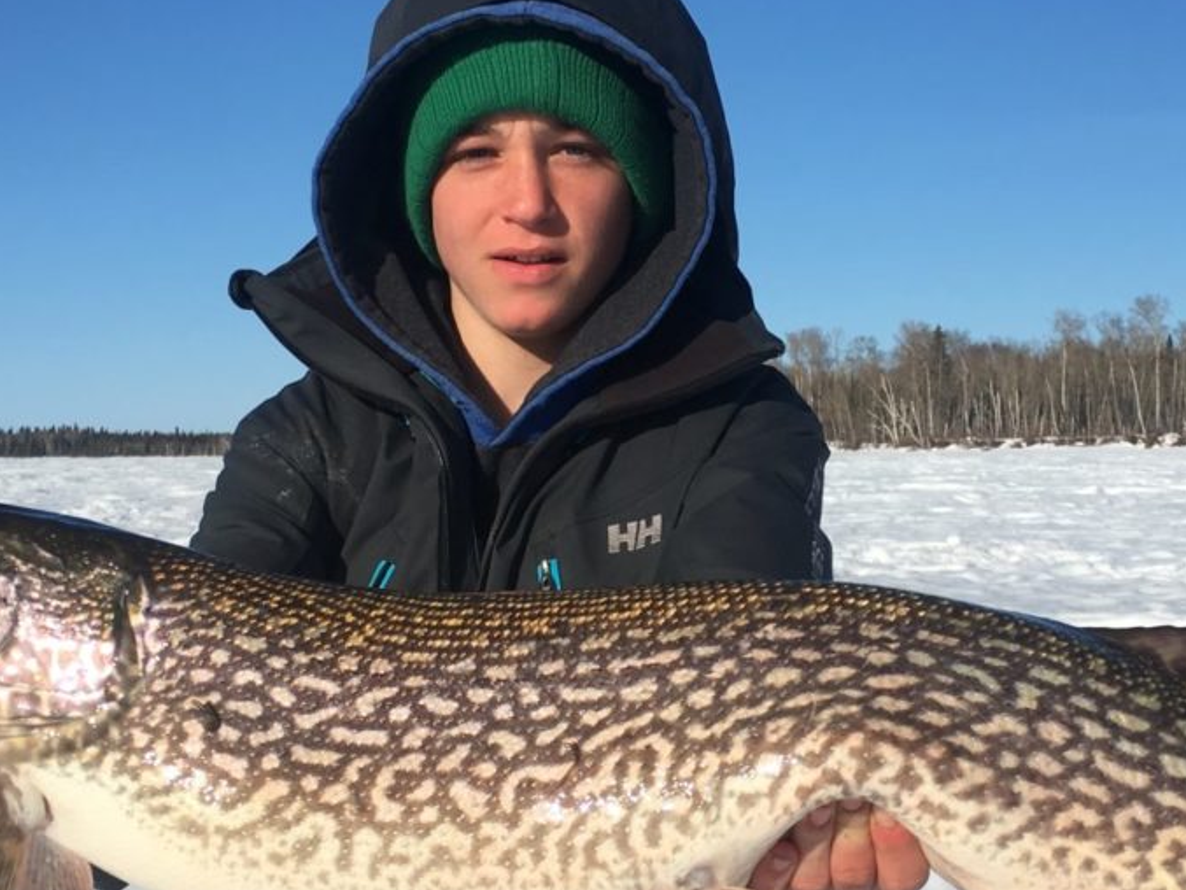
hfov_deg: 32.1
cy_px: 480
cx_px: 683
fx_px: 2056
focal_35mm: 60
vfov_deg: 24.4
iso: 25
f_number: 2.2
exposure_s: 1/2849
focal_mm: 4.15
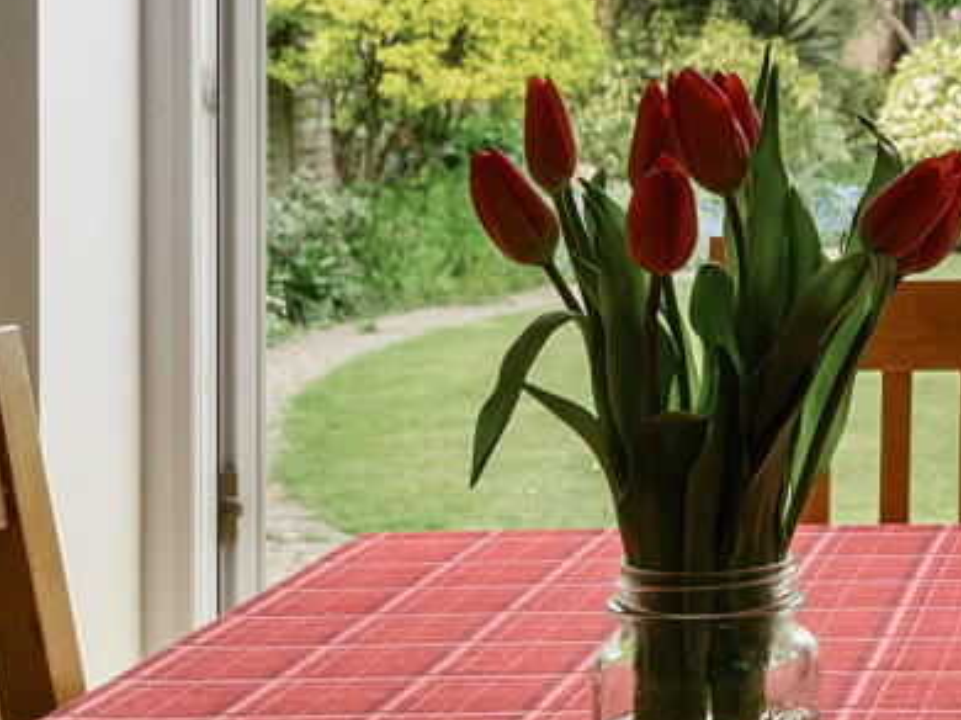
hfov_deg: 20.1
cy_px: 33
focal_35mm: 91
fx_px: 2525
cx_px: 1173
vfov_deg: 16.0
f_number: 8
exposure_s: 1/30
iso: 100
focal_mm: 24
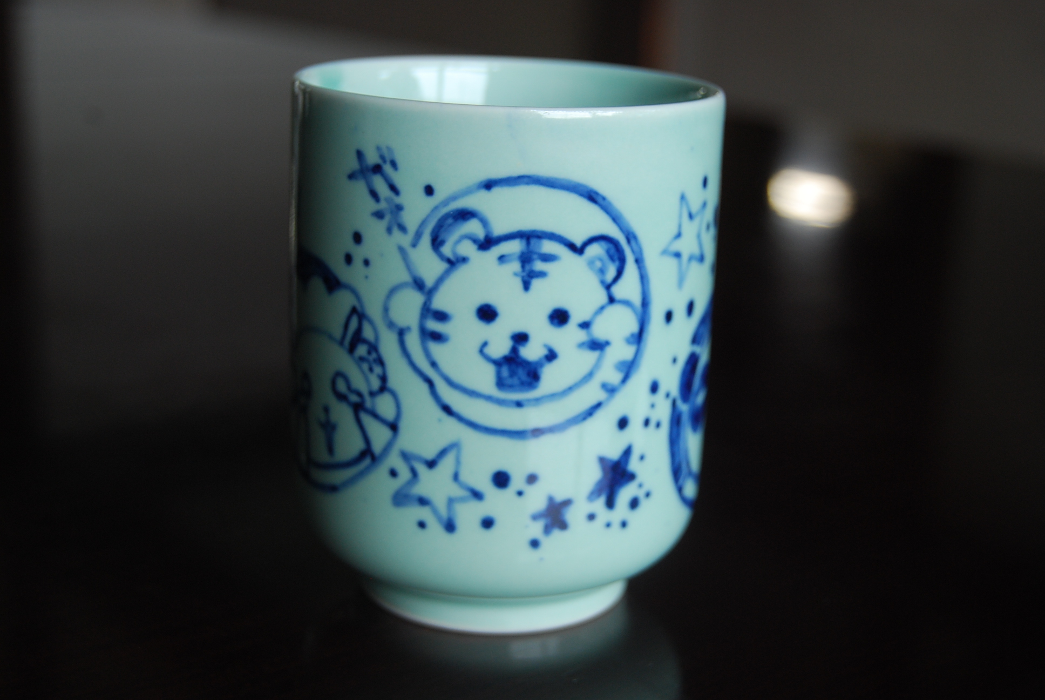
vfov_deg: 22.7
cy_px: 350
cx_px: 522
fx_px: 1744
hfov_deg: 33.4
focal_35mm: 60
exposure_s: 1/30
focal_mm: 40
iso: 320
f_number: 5
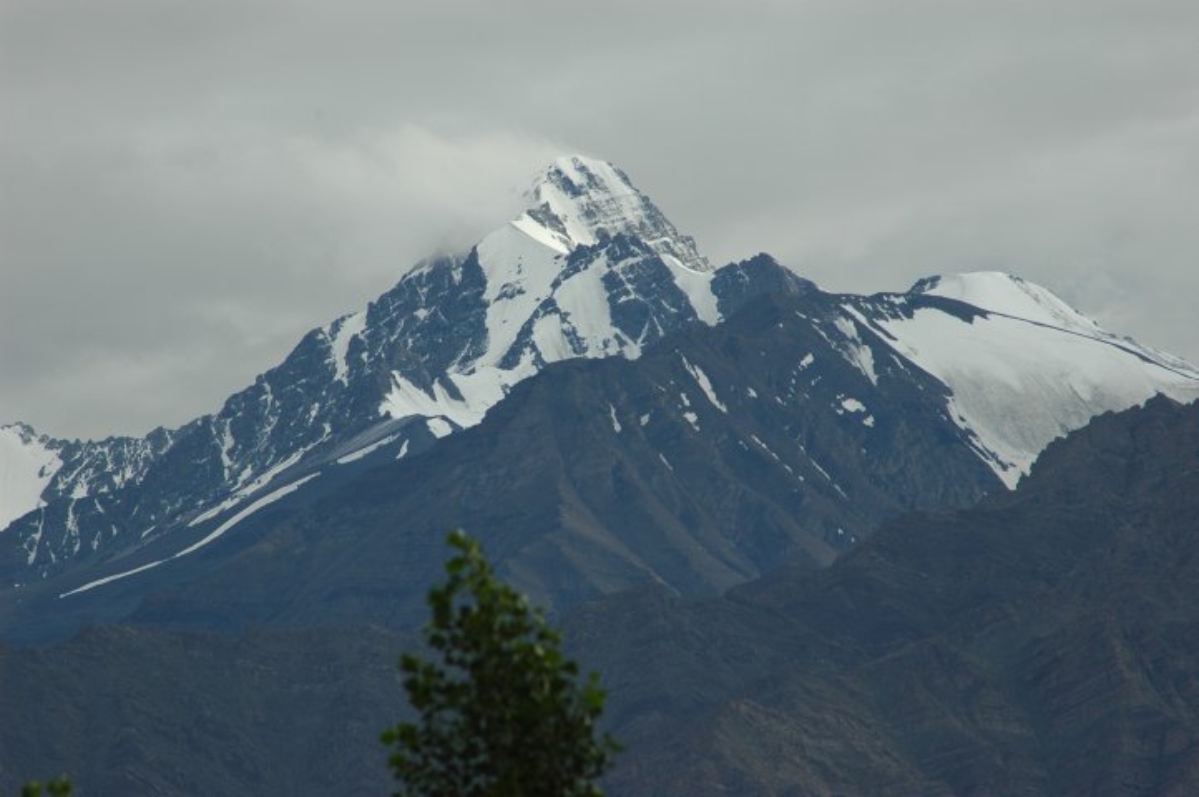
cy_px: 398
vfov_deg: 3.0
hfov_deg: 4.6
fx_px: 14974
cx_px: 600
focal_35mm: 450
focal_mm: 300
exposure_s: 1/160
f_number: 9
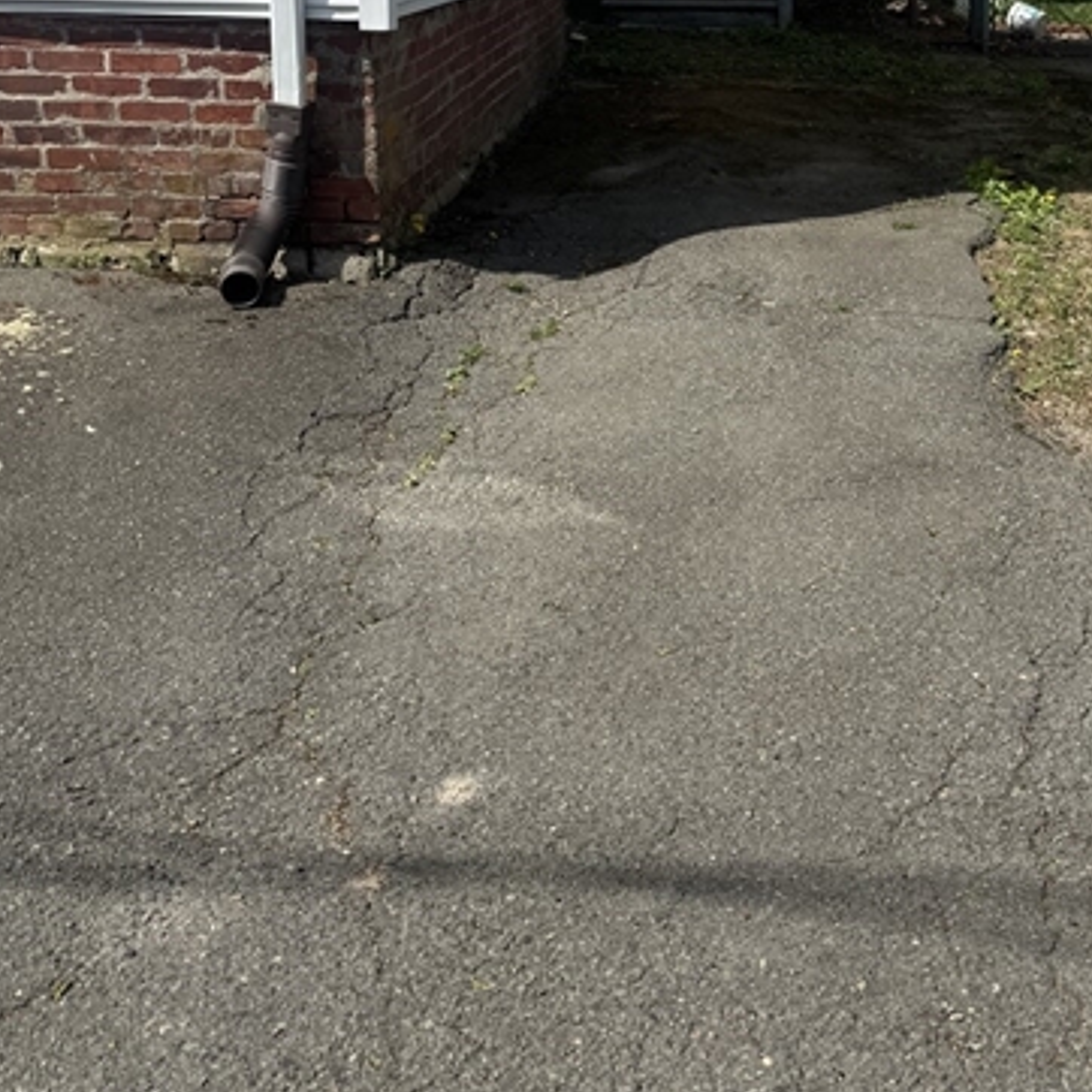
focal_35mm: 45
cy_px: 193
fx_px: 1606
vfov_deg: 36.1
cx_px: 772
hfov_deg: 36.9
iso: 80
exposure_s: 1/4310
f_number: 1.78
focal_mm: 6.76
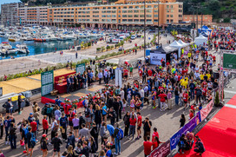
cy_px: 49
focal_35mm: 34
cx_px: 118
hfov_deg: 55.8
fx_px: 223
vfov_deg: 38.3
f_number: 2.8
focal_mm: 8.4
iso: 100
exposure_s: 1/1600
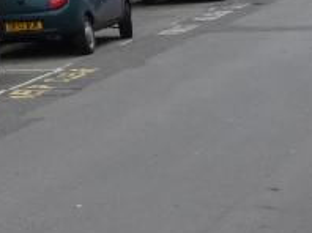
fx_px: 1305
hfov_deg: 11.7
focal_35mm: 145
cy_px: -362
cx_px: -384
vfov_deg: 9.0
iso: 100
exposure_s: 1/640
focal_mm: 4.7
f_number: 3.3
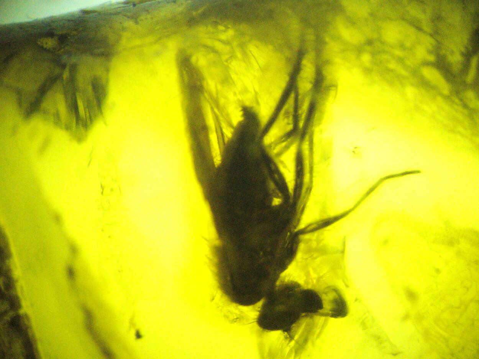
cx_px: 240
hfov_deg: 22.8
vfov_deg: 17.2
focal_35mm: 86
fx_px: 1190
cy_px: 180
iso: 400
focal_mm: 14.3
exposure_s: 1/500
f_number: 4.5
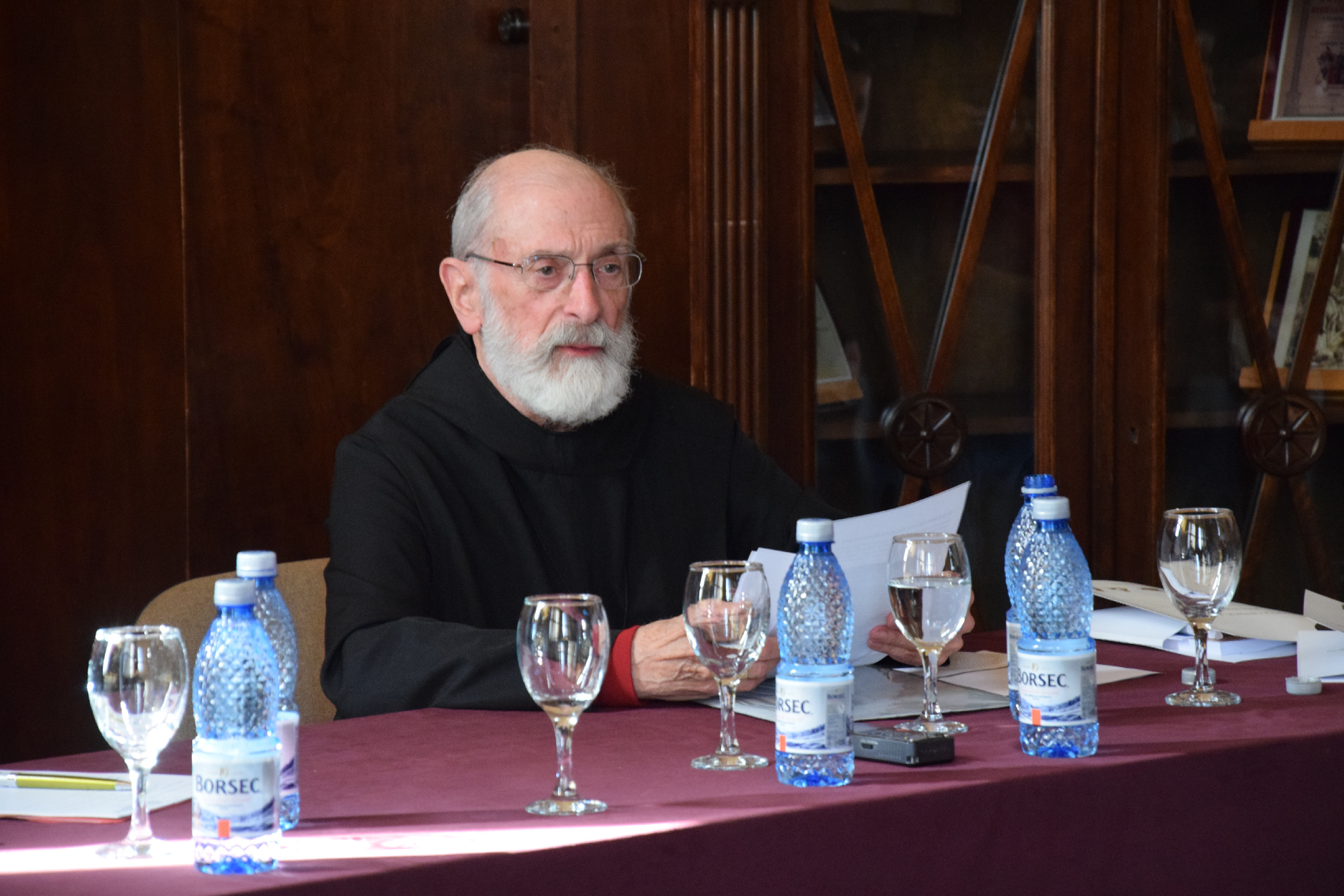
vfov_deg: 8.7
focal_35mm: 158
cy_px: 448
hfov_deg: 13.0
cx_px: 672
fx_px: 5880
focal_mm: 105
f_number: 7.1
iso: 2500
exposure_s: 1/100
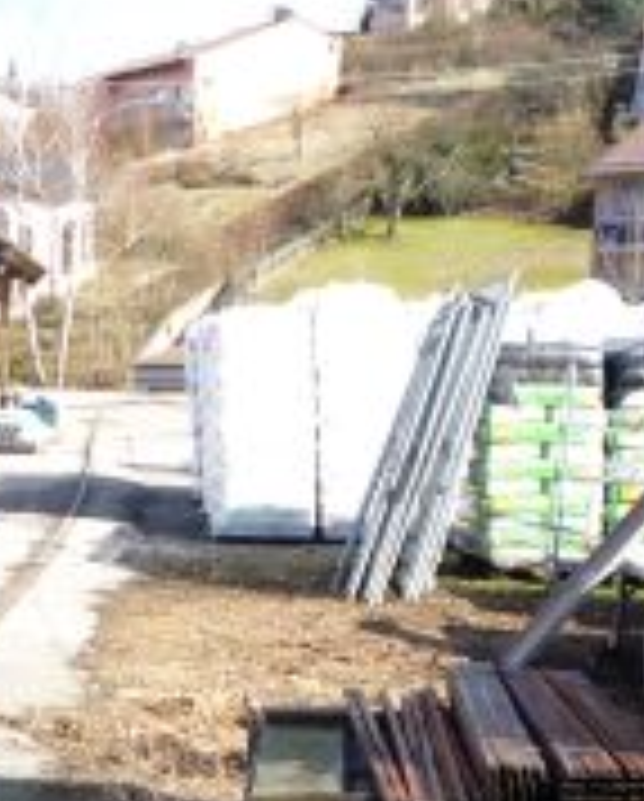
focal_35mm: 84
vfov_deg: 22.4
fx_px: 1996
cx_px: 5
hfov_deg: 17.9
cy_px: 630
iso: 100
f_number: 4
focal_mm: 5.2
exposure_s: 1/200
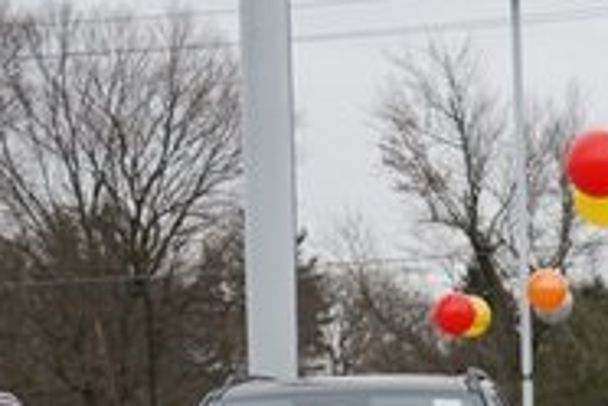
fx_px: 2854
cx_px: 680
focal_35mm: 169
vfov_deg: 8.0
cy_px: 591
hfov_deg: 12.0
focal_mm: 49
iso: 160
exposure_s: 1/60
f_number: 4
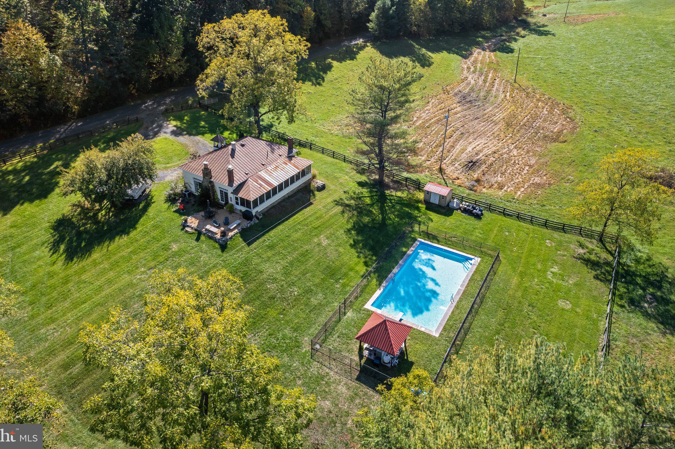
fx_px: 450
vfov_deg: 53.0
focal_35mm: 24
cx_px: 331
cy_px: 205
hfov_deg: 73.8
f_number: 2.8
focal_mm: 8.38
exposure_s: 1/1500
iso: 100
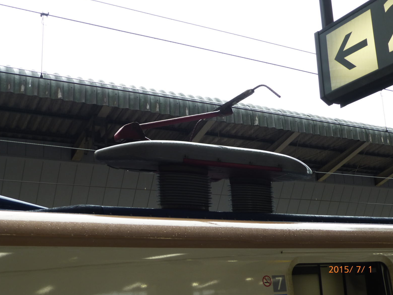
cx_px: 198
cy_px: 149
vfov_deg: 30.3
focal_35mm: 48
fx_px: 545
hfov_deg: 39.7
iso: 125
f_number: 4.2
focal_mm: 8.5
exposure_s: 1/60
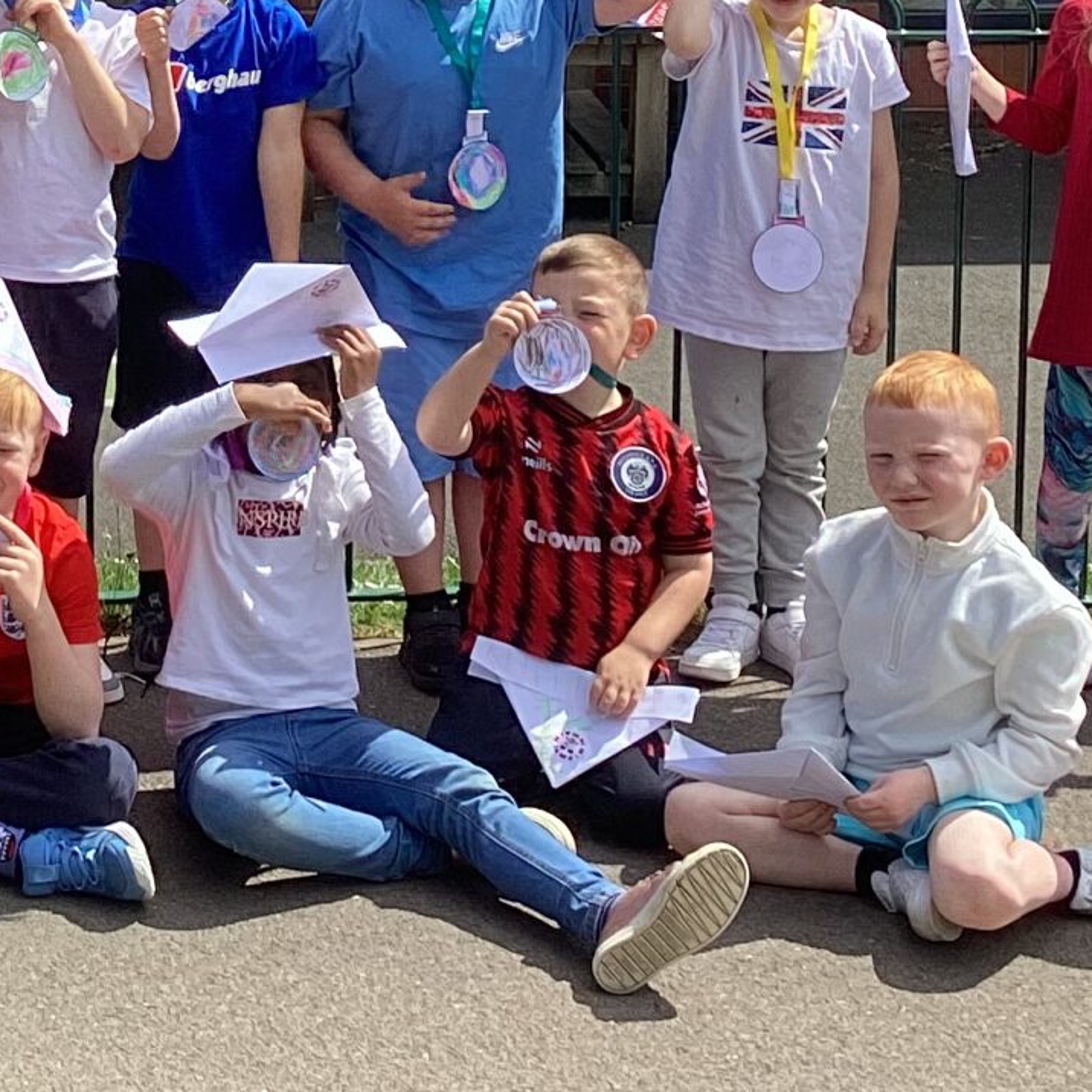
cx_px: 6
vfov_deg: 17.3
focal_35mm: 98
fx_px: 3498
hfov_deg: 17.3
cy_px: -2
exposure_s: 1/926
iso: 25
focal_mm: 3.3
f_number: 2.4
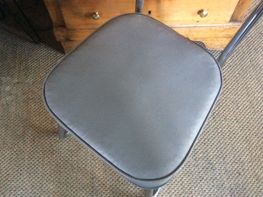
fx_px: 243
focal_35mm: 32
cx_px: 132
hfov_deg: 56.9
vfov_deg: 44.1
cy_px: 98
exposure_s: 1/17
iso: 320
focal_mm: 3.3
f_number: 2.4
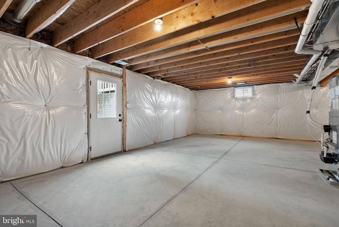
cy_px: 114
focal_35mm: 16
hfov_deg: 96.7
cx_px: 170
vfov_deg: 73.9
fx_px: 151
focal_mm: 16
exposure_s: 1/1.25
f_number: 10
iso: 640
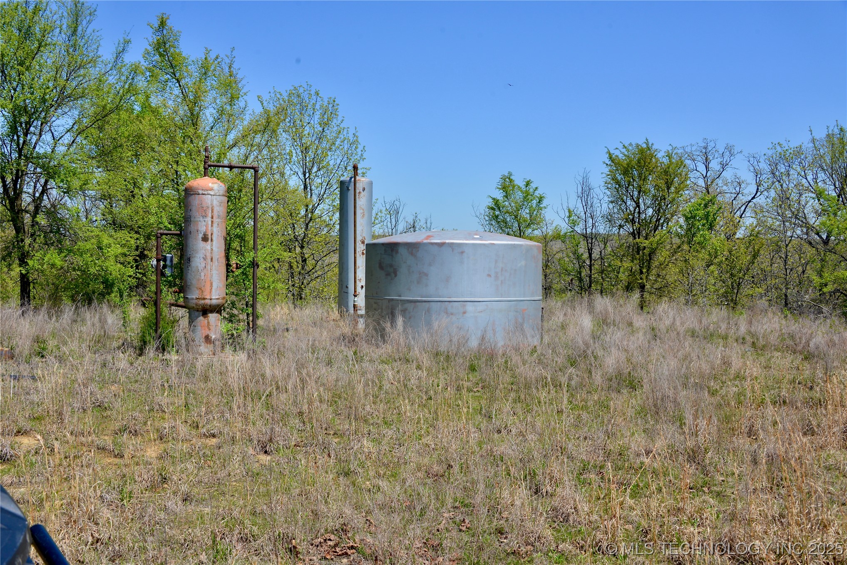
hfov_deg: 54.4
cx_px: 424
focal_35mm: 35
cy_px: 282
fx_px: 824
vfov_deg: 37.9
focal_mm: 35
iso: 320
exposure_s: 1/400
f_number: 11
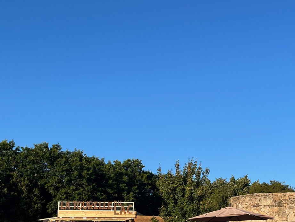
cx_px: 261
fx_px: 486
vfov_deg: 25.4
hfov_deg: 32.2
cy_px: 165
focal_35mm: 57
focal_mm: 5.1
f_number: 1.6
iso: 50
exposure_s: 1/2062
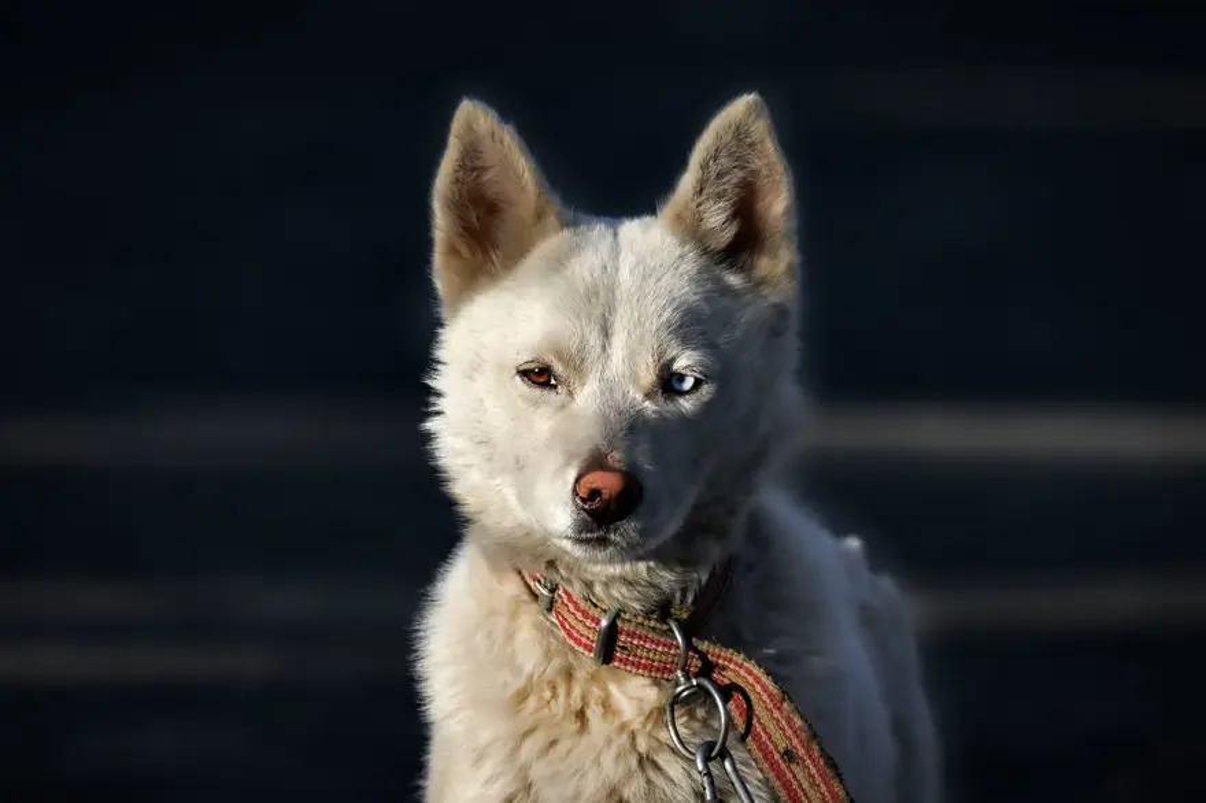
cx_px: 603
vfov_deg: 3.5
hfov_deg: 5.3
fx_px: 13059
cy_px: 402
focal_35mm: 390
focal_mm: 260
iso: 800
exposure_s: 1/5000
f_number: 7.1
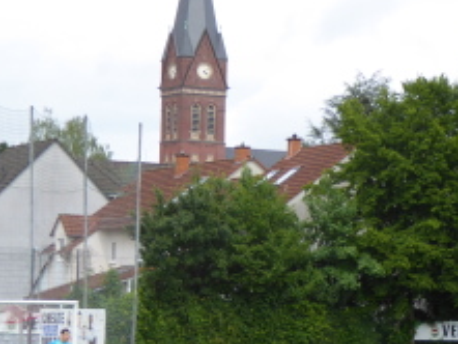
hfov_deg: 13.1
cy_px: 253
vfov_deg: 9.8
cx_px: 257
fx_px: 1999
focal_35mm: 151
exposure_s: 1/250
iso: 80
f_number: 4.6
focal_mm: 13.2
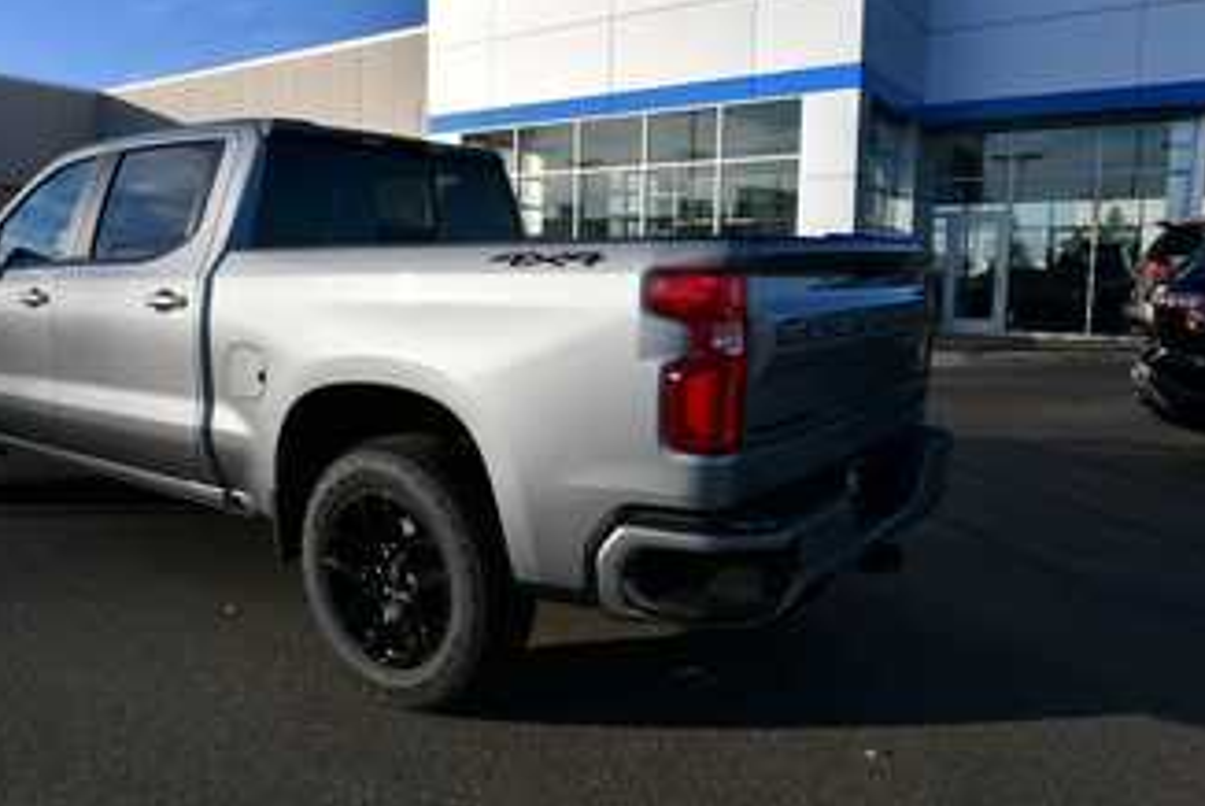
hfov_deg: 66.7
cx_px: 481
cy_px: 357
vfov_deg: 47.9
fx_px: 905
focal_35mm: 27
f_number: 10
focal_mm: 15
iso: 100
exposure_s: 1/400
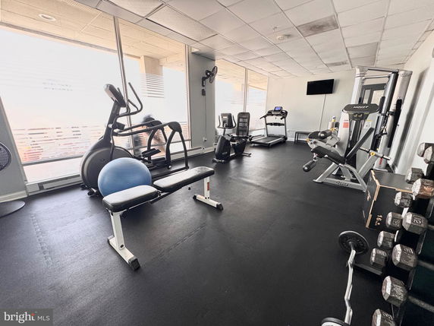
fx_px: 176
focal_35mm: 14
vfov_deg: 85.7
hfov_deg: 102.1
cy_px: 163
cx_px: 217
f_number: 2.2
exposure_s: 1/99
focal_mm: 2.22
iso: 125
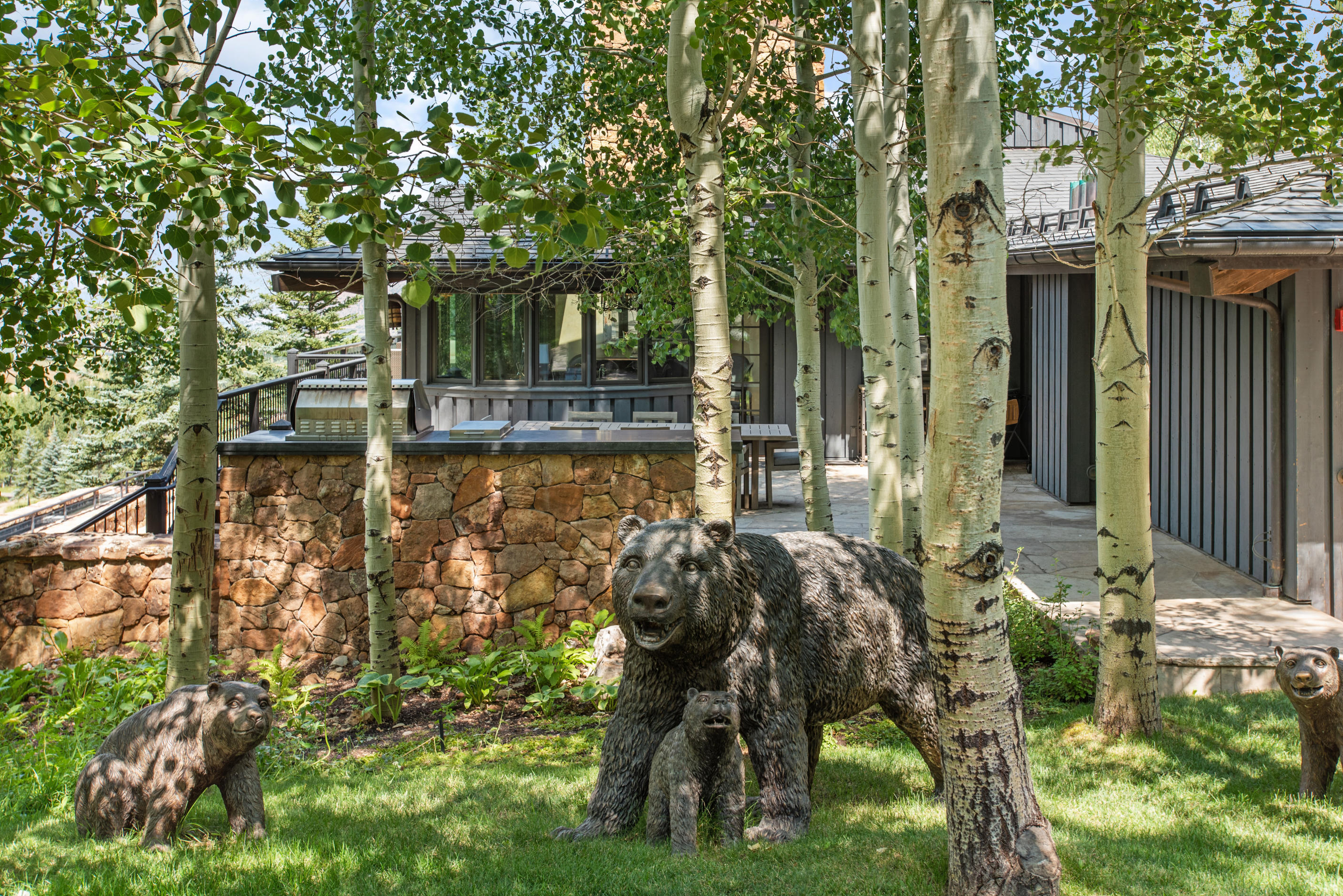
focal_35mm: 37
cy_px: 458
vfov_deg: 36.0
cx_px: 700
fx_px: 1381
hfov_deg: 51.9
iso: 100
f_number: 7.1
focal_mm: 35
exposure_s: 1/40
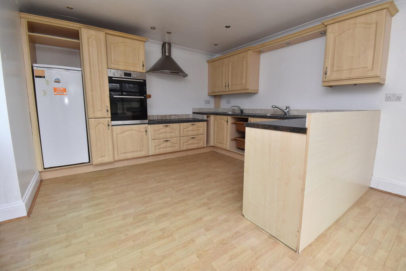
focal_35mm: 15
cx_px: 203
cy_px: 136
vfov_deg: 77.3
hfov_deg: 100.4
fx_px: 169
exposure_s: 1/60
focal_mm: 10
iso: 800
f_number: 7.1
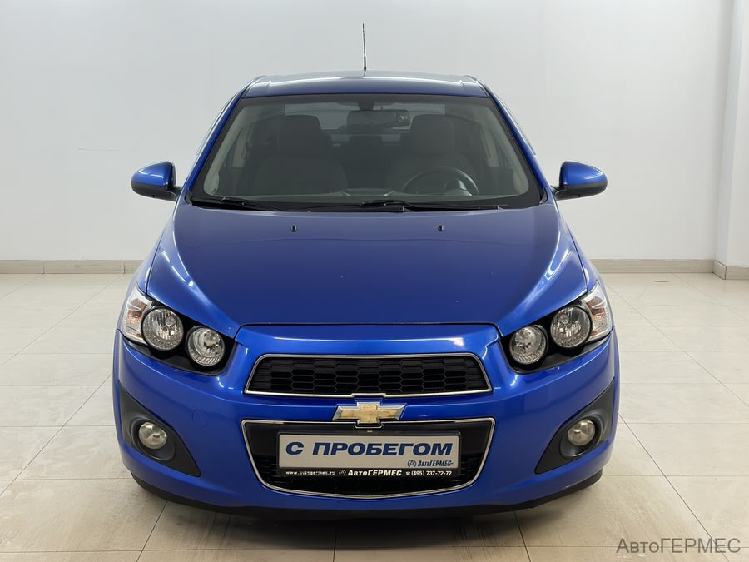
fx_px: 1039
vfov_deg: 30.3
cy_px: 281
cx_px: 374
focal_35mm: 48
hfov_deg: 39.7
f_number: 1.78
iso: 64
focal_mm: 6.86
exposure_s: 1/100
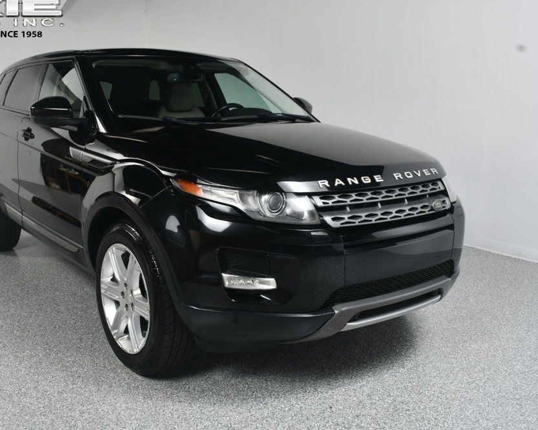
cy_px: 211
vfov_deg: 39.1
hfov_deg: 47.6
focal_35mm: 38
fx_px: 605
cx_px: 212
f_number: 10
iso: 100
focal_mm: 22
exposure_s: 1/160
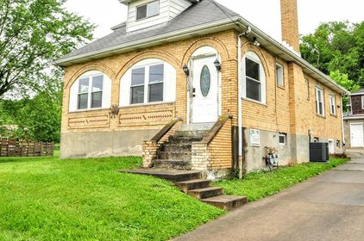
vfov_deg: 40.9
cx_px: 194
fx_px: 323
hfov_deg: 58.7
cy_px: 103
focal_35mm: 32
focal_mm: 18
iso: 400
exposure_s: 1/100
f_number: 7.1
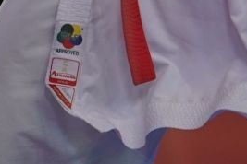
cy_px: -354
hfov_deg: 1.5
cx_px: 383
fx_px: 9241
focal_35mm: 1347
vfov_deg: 1.0
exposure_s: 1/1000
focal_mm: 200
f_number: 2.8
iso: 500
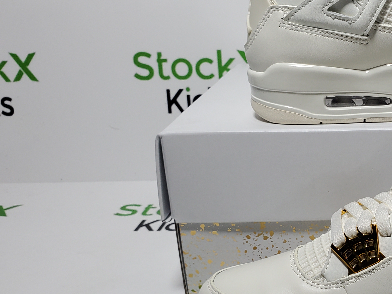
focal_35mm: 57
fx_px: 645
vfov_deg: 25.6
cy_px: 179
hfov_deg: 30.9
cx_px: 408
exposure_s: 1/306
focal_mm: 4.3
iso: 50
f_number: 2.4
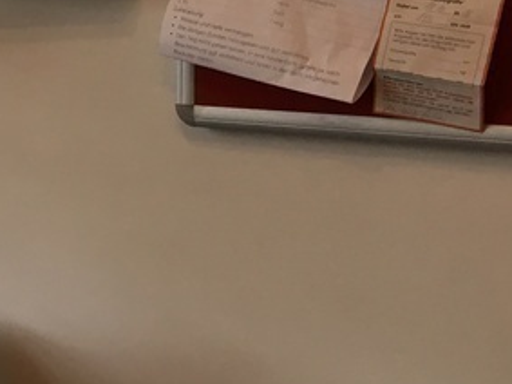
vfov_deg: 14.1
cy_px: 114
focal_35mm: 105
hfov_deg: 17.1
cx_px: -239
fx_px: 1552
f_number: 2.2
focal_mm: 4.15
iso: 25
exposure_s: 1/33
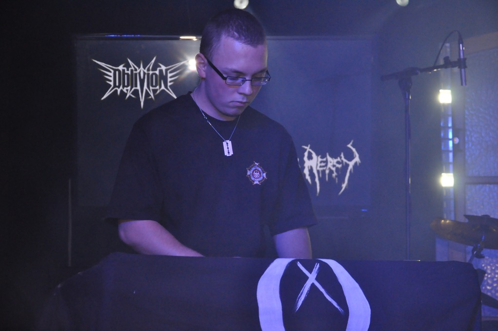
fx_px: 1368
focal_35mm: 99
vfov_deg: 13.8
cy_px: 166
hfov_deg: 20.6
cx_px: 249
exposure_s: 1/250
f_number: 5.3
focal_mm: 66
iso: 2000
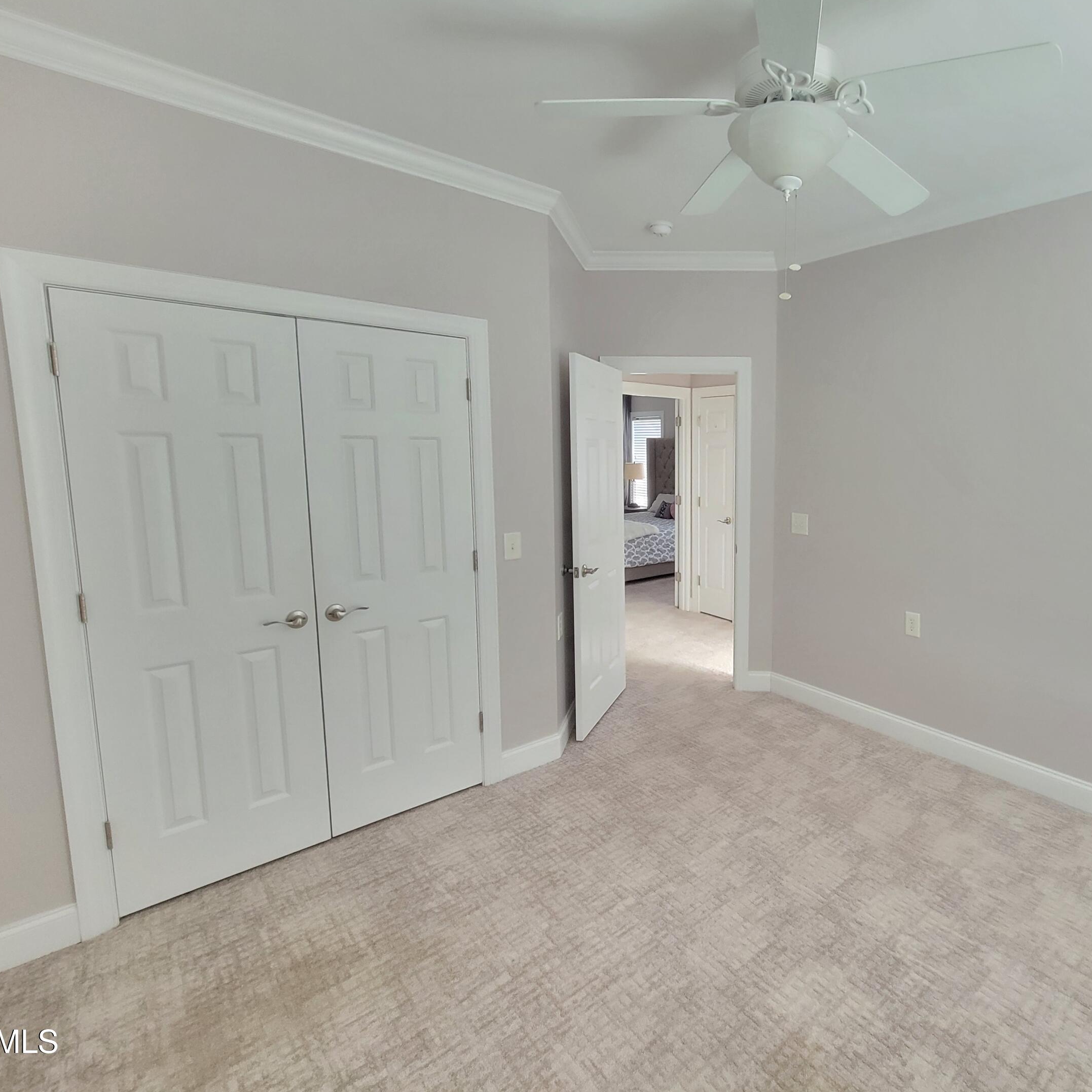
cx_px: 732
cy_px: 524
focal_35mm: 16
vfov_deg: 87.4
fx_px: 571
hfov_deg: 84.3
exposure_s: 1/24
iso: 640
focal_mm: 2.2
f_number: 2.2
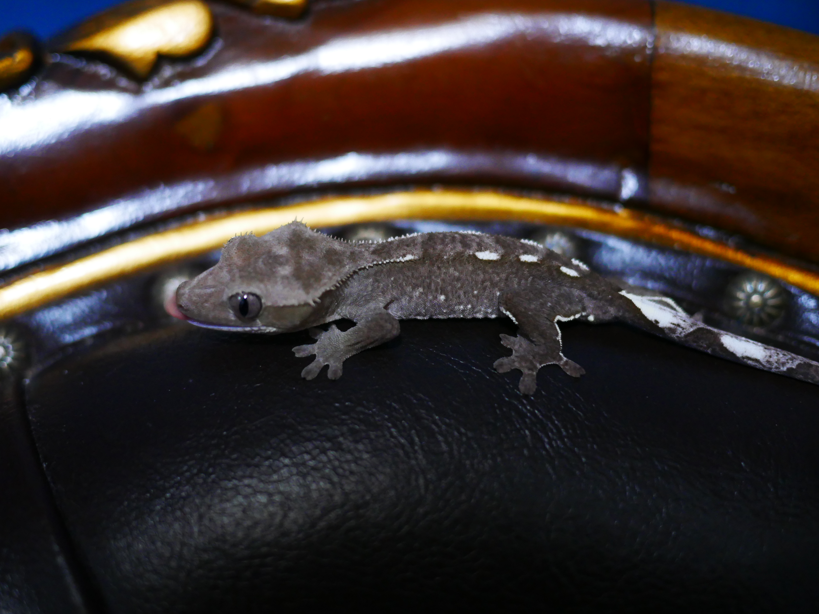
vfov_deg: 35.1
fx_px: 970
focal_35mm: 41
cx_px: 400
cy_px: 304
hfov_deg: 45.8
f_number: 1.7
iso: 1250
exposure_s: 1/60
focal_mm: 20
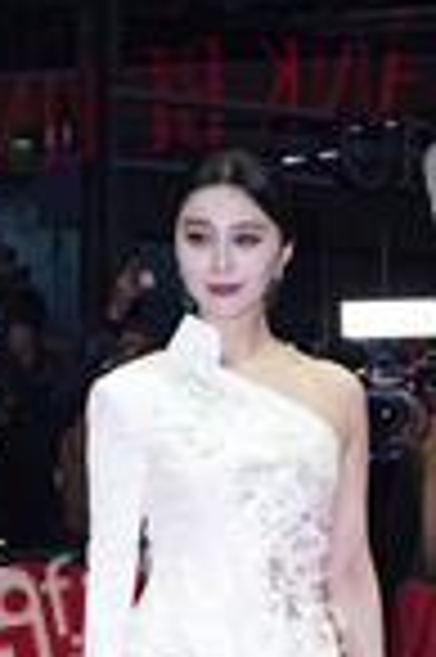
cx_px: 247
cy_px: 860
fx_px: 2240
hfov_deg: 11.1
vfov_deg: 15.8
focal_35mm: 123
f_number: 5.6
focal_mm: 45
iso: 640
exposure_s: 1/160
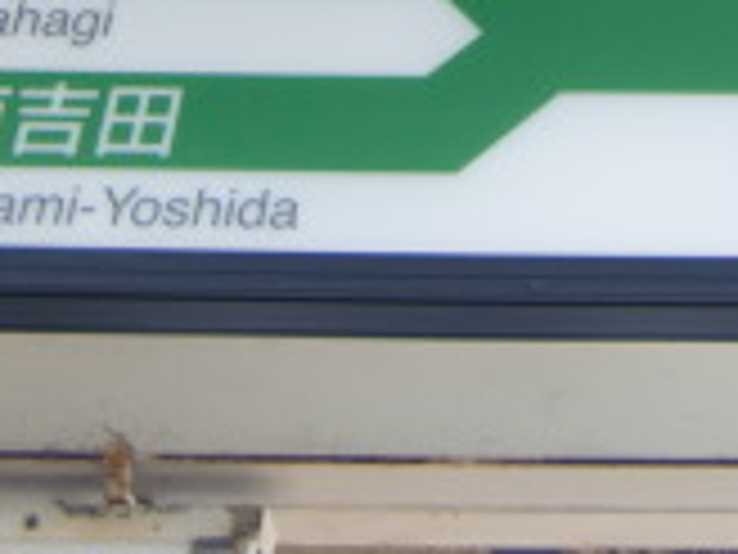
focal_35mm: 109
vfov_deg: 12.5
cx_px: 891
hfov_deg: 17.2
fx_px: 2324
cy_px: -401
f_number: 2.6
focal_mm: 4.9
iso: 64
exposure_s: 1/80
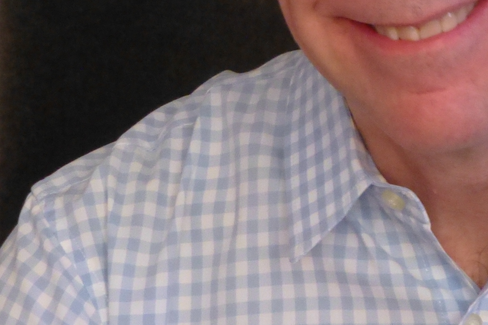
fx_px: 4417
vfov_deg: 4.2
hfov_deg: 6.3
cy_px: -29
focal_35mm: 326
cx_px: 379
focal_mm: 23.1
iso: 800
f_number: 5.4
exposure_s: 1/4
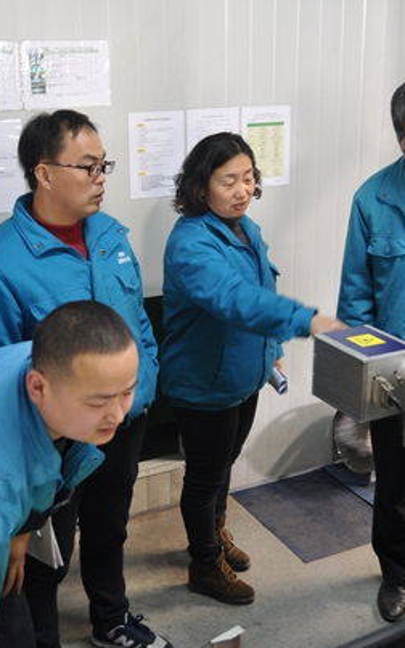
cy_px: 328
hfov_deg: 27.3
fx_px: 830
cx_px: 145
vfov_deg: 42.6
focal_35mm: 47
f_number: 2.8
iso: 720
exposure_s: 1/30
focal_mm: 20
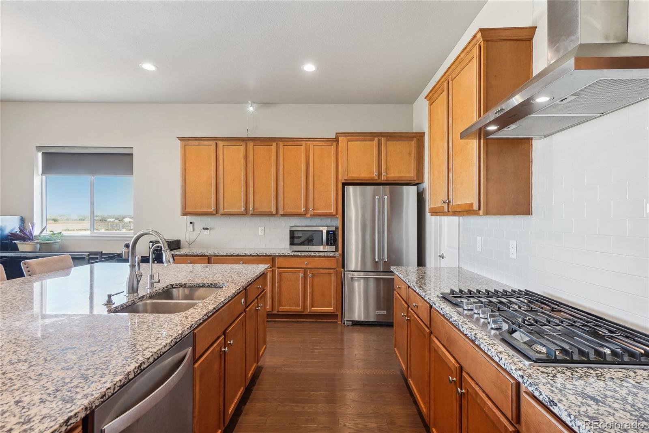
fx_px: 324
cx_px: 324
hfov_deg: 90.0
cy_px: 216
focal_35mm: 18
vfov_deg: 67.4
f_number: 8
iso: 400
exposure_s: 1/10
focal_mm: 12
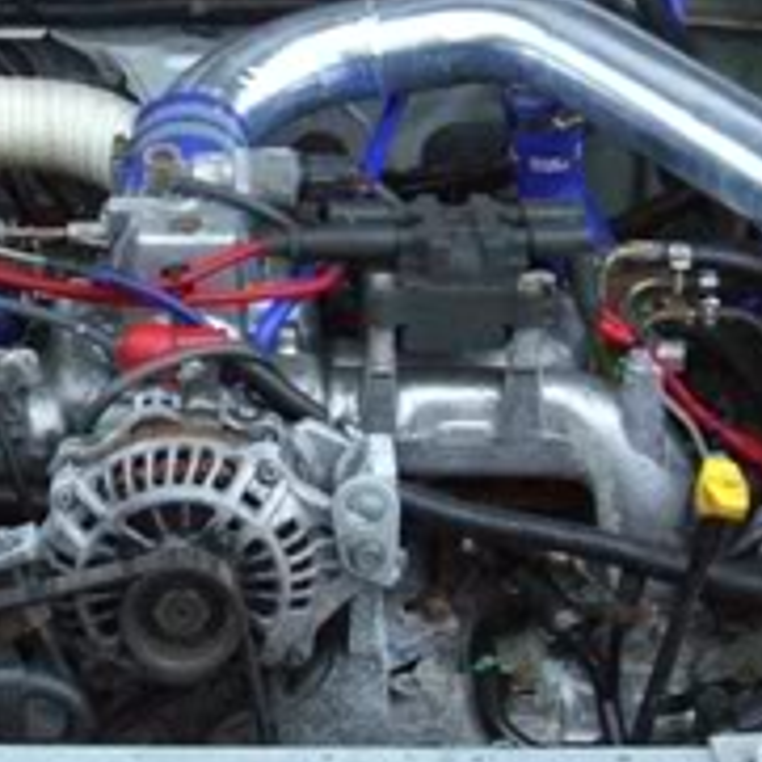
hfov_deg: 14.5
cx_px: 114
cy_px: 257
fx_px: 2964
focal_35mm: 119
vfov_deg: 14.6
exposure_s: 1/100
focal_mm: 7.9
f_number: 2.8
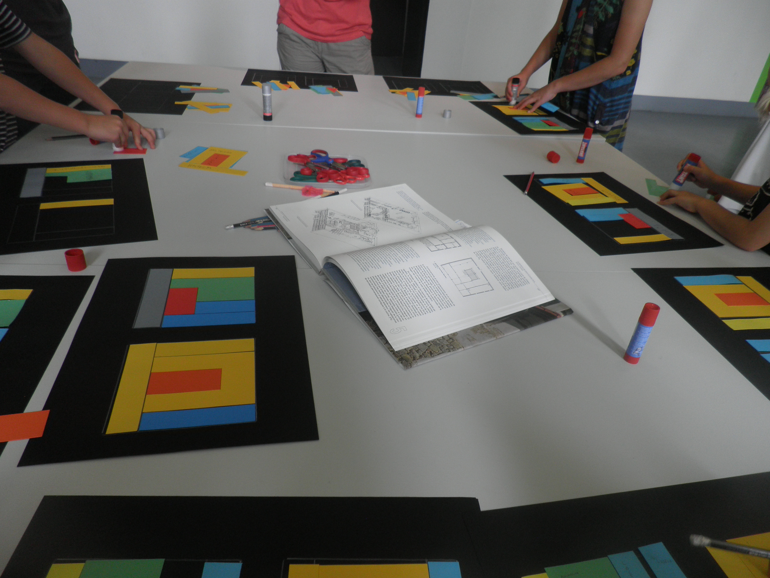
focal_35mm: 24
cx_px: 385
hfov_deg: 71.6
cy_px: 289
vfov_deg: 56.8
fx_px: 534
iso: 80
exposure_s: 1/30
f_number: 3.3
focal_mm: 4.3
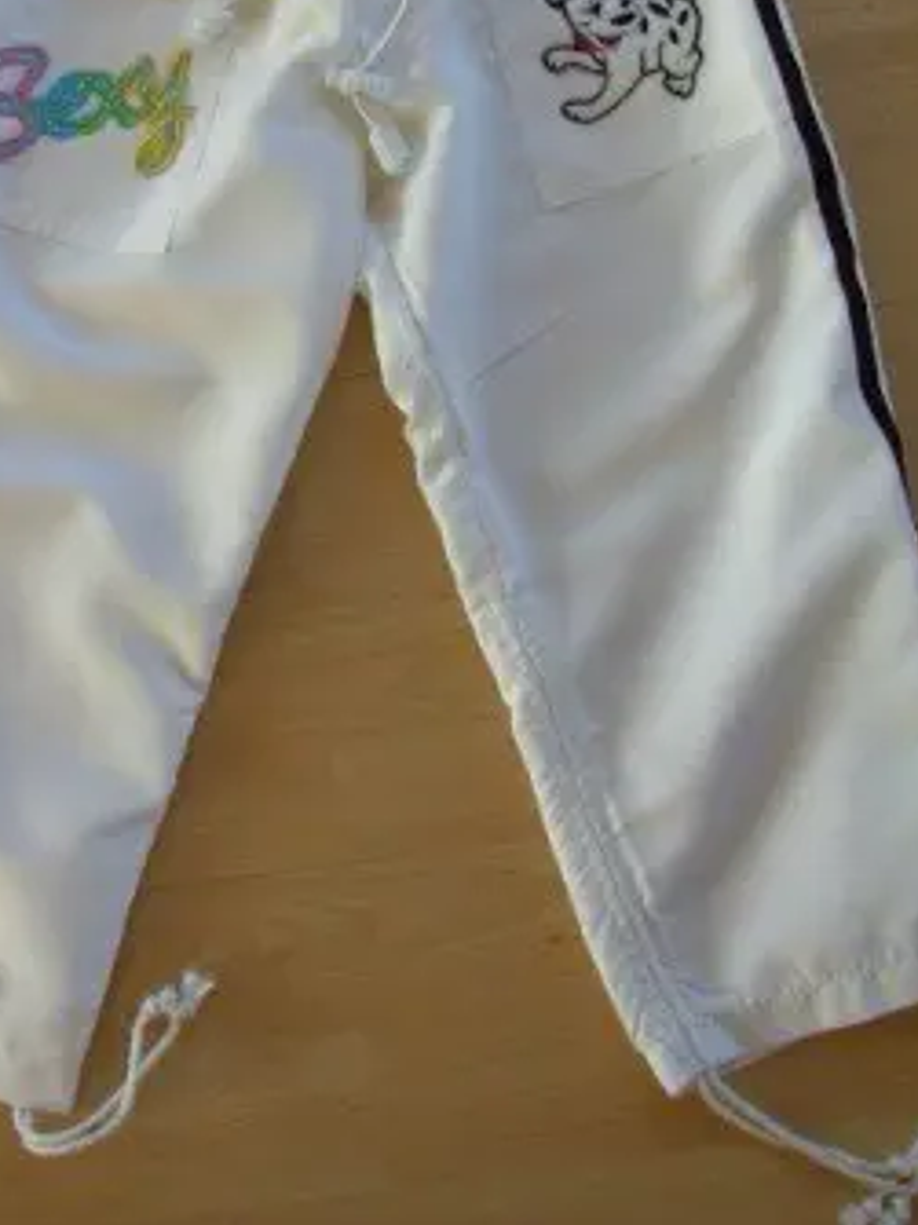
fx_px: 2052
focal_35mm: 58
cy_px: 349
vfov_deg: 32.8
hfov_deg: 25.1
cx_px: 298
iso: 100
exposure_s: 1/47
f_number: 2.8
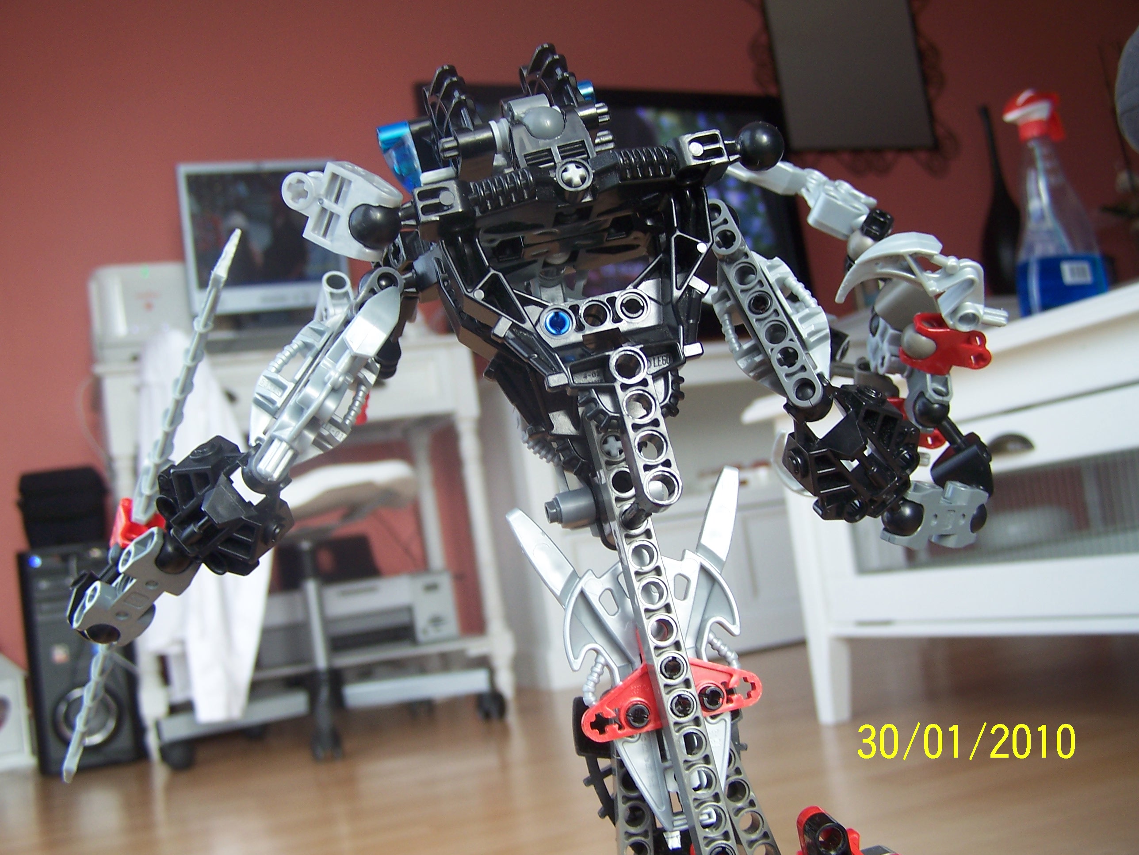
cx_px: 570
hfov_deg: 49.0
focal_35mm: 38
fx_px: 1250
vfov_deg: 37.7
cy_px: 428
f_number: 2.8
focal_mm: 6.3
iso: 80
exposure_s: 1/60
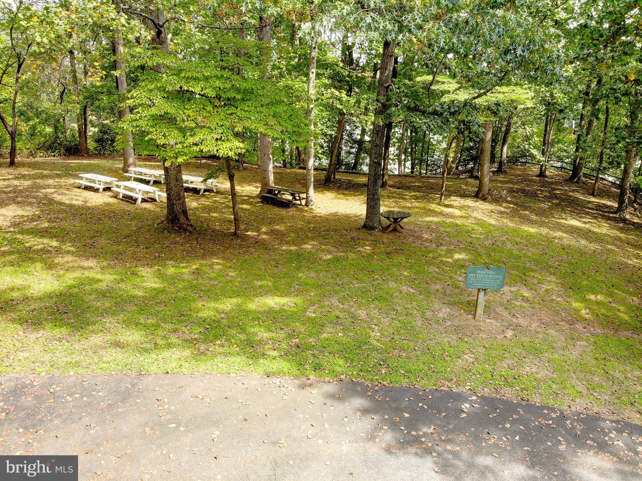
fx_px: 445
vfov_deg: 56.8
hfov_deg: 71.6
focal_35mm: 24
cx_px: 321
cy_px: 240
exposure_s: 1/194
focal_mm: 4.5
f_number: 2.8
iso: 111
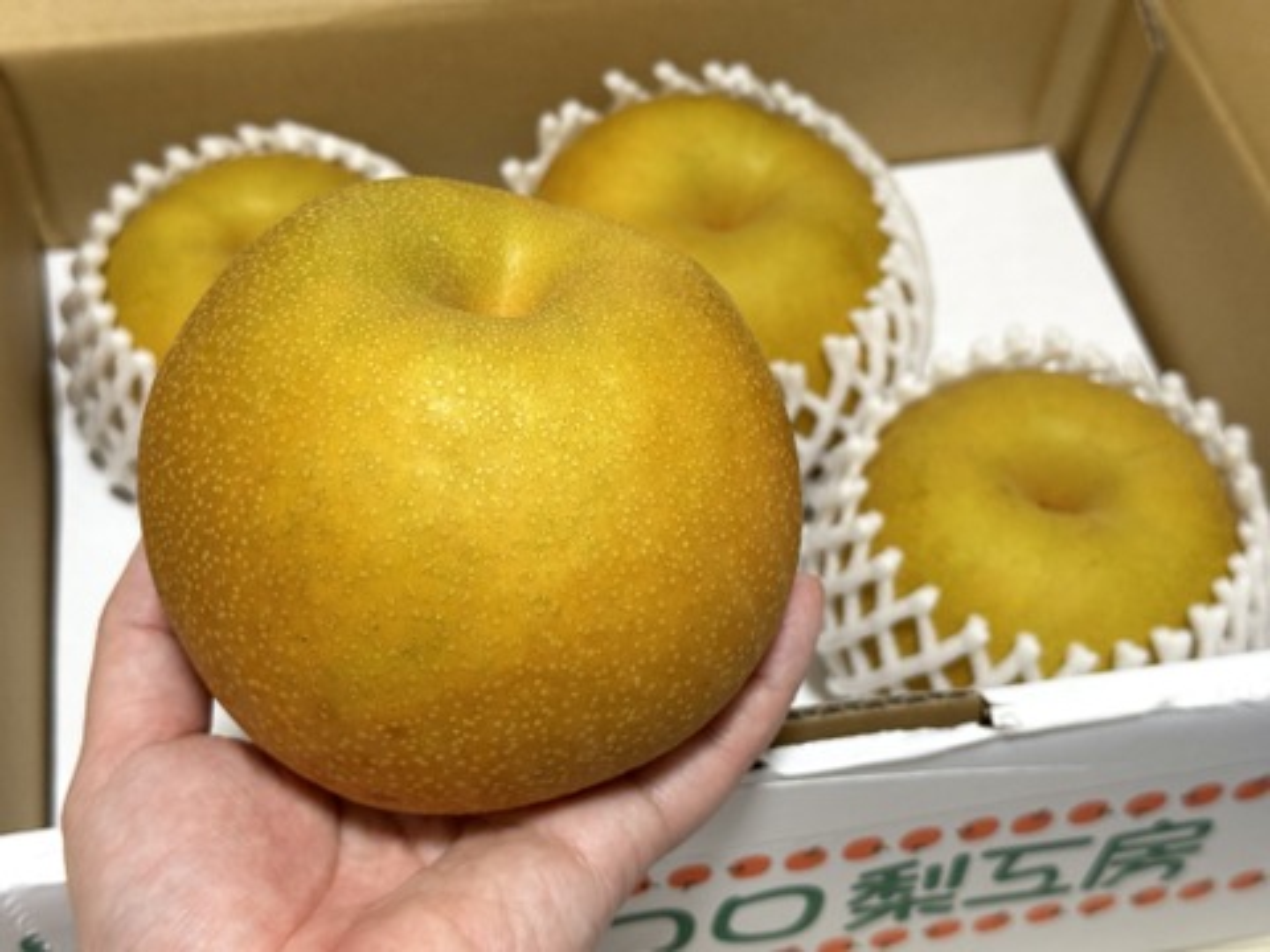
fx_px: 1761
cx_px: 635
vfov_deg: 30.3
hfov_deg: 39.7
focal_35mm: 48
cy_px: 476
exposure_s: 1/60
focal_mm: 6.76
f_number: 1.78
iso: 200
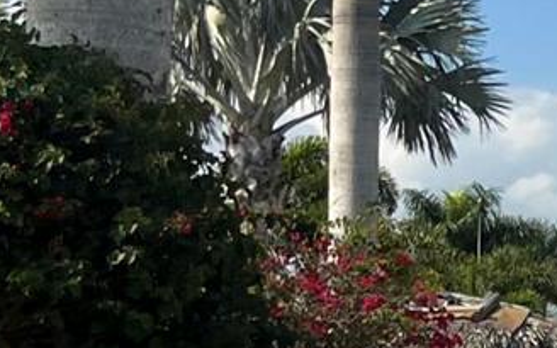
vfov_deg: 7.6
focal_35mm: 172
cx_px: 1396
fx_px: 2611
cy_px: 435
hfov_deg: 10.3
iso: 50
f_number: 1.6
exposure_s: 1/4016
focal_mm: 5.1
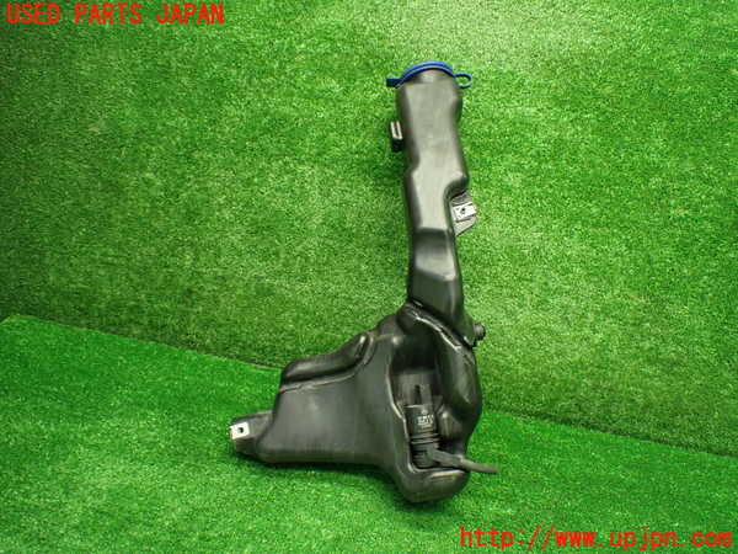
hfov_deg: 60.0
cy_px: 277
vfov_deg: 46.8
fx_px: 640
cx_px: 369
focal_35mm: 30
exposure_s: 1/100
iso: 800
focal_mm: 5.4
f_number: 2.3
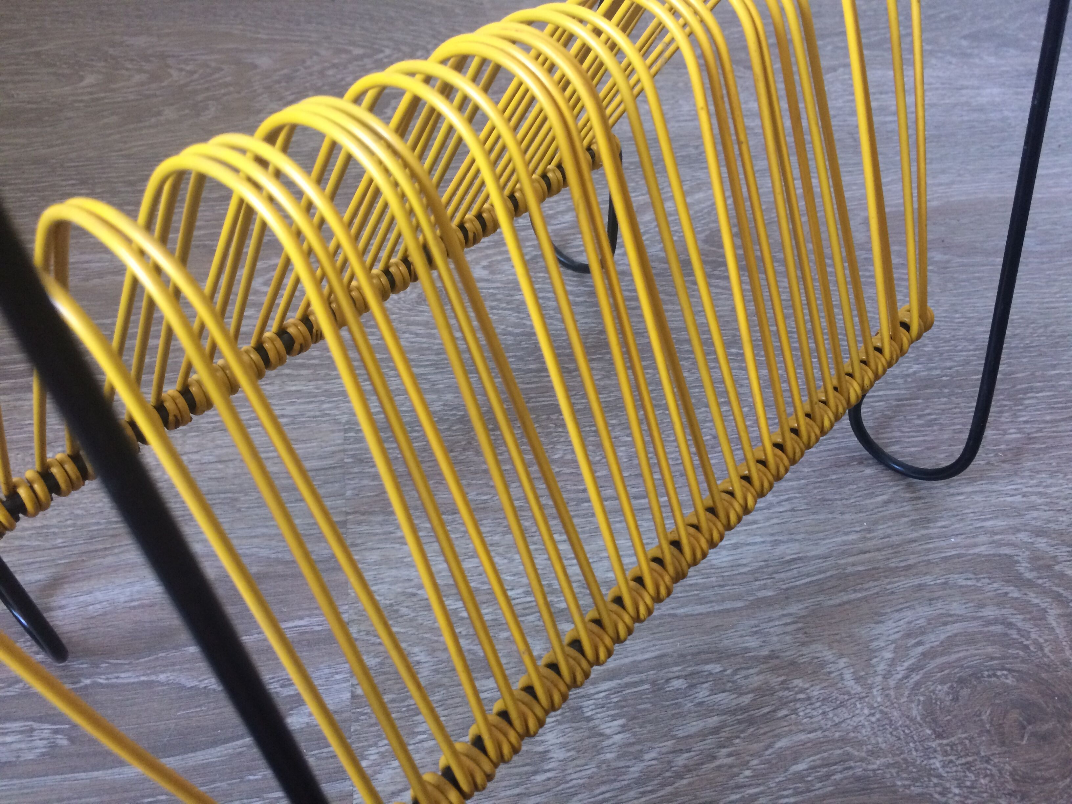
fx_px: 898
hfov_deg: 61.7
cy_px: 402
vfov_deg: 48.2
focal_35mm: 29
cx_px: 536
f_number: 2.2
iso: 250
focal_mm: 4.15
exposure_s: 1/33
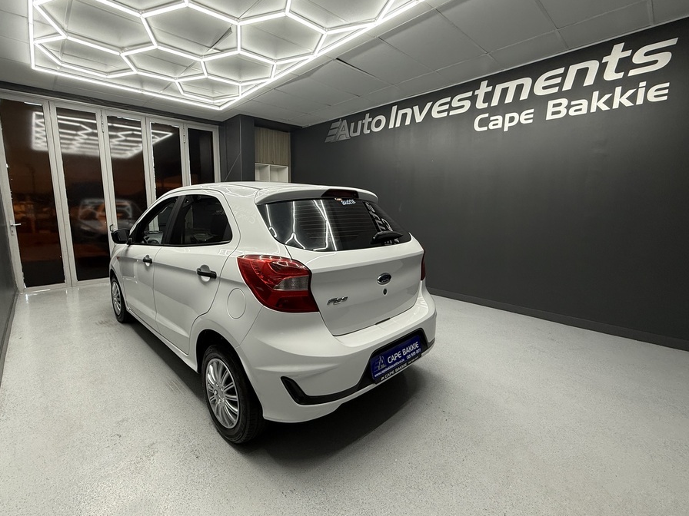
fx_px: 318
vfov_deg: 78.1
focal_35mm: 16
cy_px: 260
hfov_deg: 94.0
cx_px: 301
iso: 160
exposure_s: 1/99
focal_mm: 2.22
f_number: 2.2
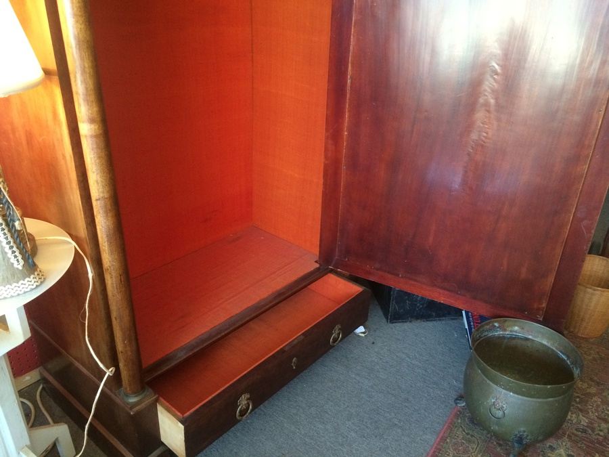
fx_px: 528
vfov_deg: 46.8
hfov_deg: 60.0
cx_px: 304
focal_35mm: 30
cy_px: 228
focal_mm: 4.12
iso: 250
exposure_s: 1/30
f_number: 2.2
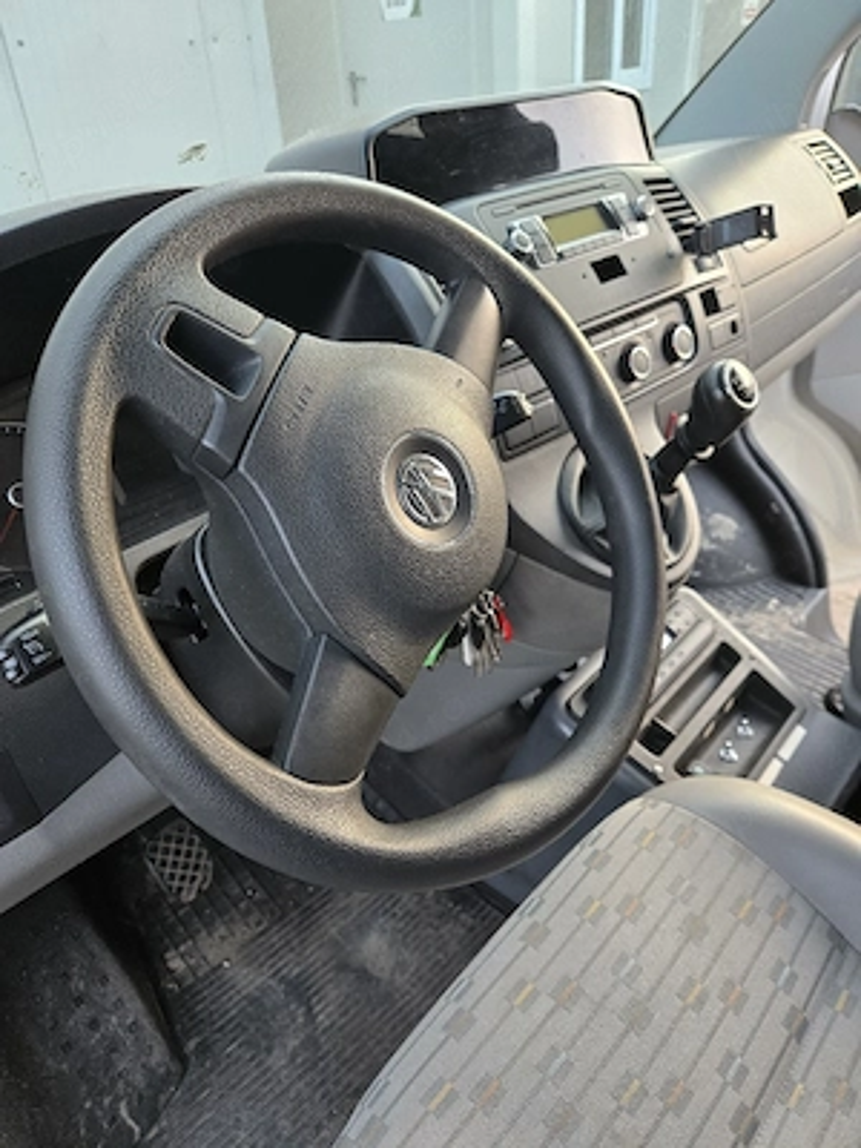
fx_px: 763
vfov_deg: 73.9
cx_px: 430
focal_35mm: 23
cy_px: 574
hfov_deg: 58.9
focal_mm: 5.4
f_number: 1.8
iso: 200
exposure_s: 1/101
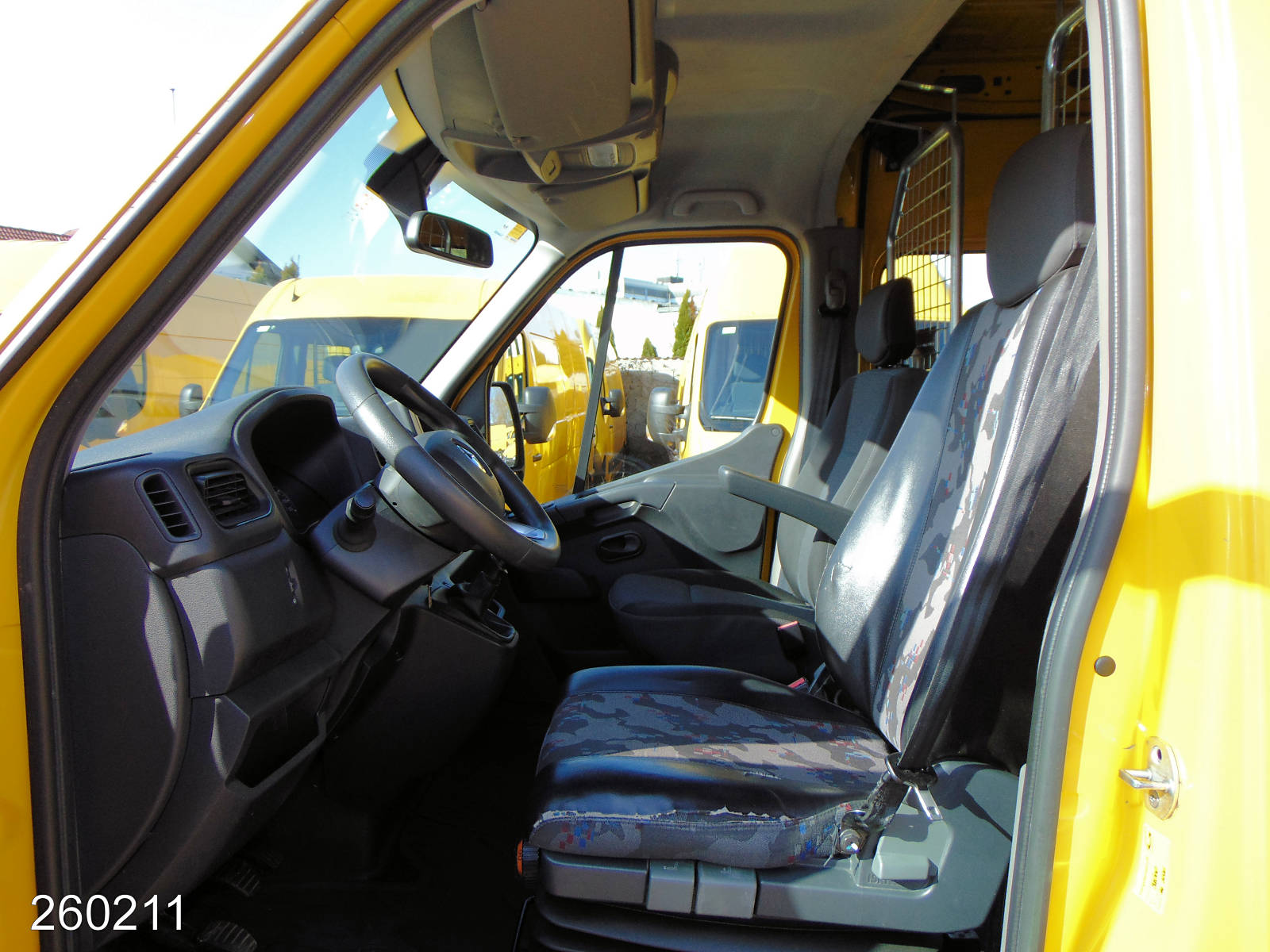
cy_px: 476
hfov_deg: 69.4
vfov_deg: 54.9
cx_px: 635
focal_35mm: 25
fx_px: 917
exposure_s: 1/200
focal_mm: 4.5
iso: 80
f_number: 3
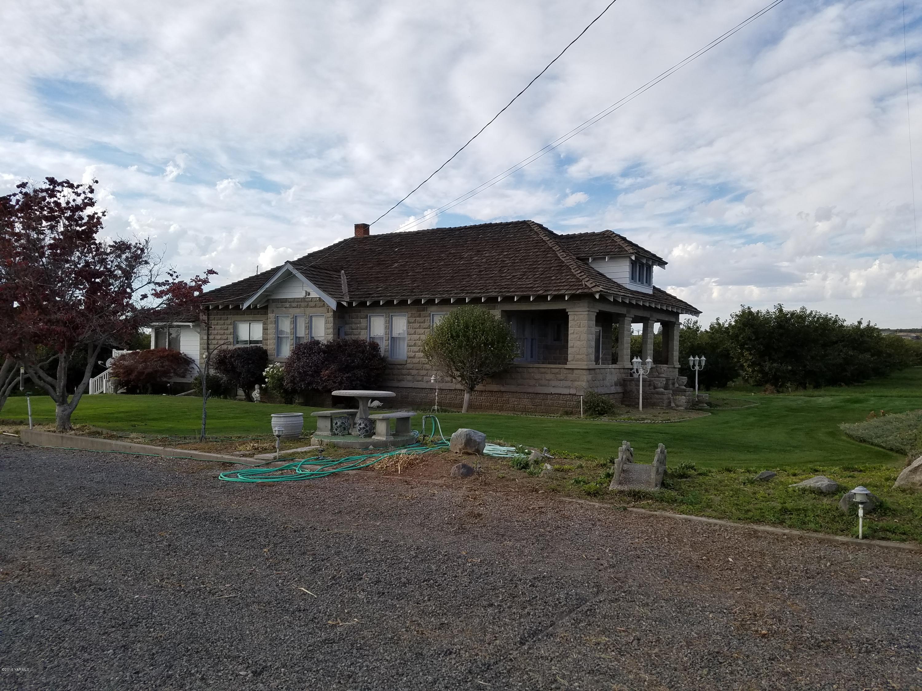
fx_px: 693
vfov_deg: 53.1
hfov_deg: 67.3
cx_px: 461
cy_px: 346
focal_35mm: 26
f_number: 1.7
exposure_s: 1/1800
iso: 50
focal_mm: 4.2
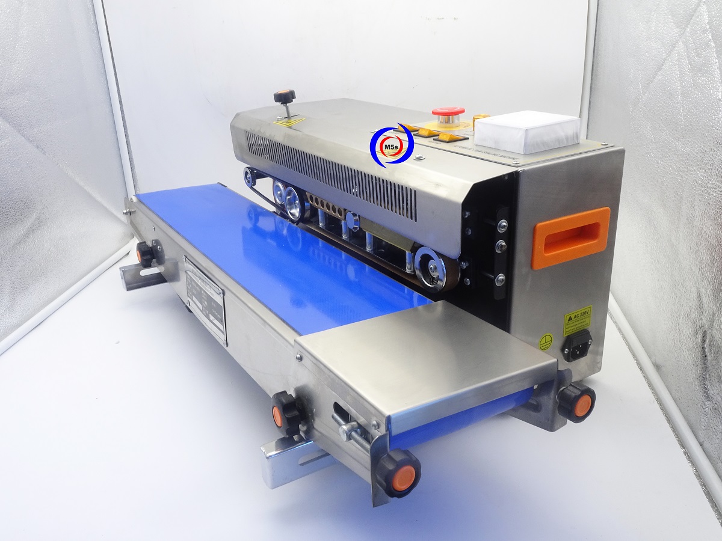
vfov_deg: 46.8
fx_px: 626
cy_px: 270
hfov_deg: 60.0
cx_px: 361
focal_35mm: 30
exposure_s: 1/8
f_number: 7.1
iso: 100
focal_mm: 5.09
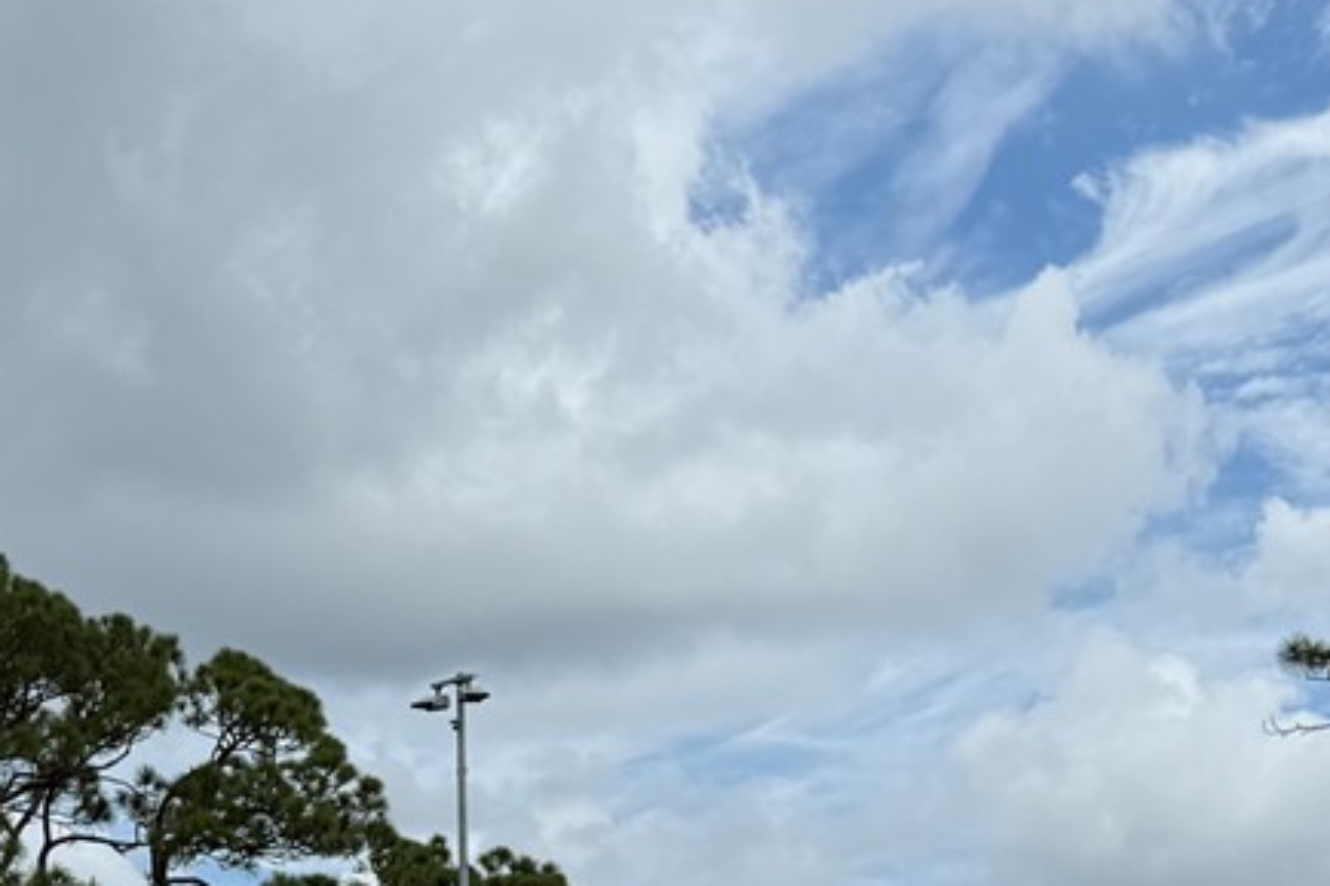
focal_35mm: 92
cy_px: 1554
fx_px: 3397
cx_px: 444
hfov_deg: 22.1
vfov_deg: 13.5
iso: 80
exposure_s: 1/6711
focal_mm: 6.76
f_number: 1.78
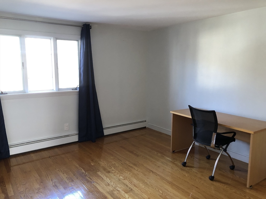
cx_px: 133
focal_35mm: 28
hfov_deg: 63.4
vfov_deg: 49.7
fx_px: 215
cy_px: 100
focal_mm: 3.99
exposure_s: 1/15
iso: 64
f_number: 1.8
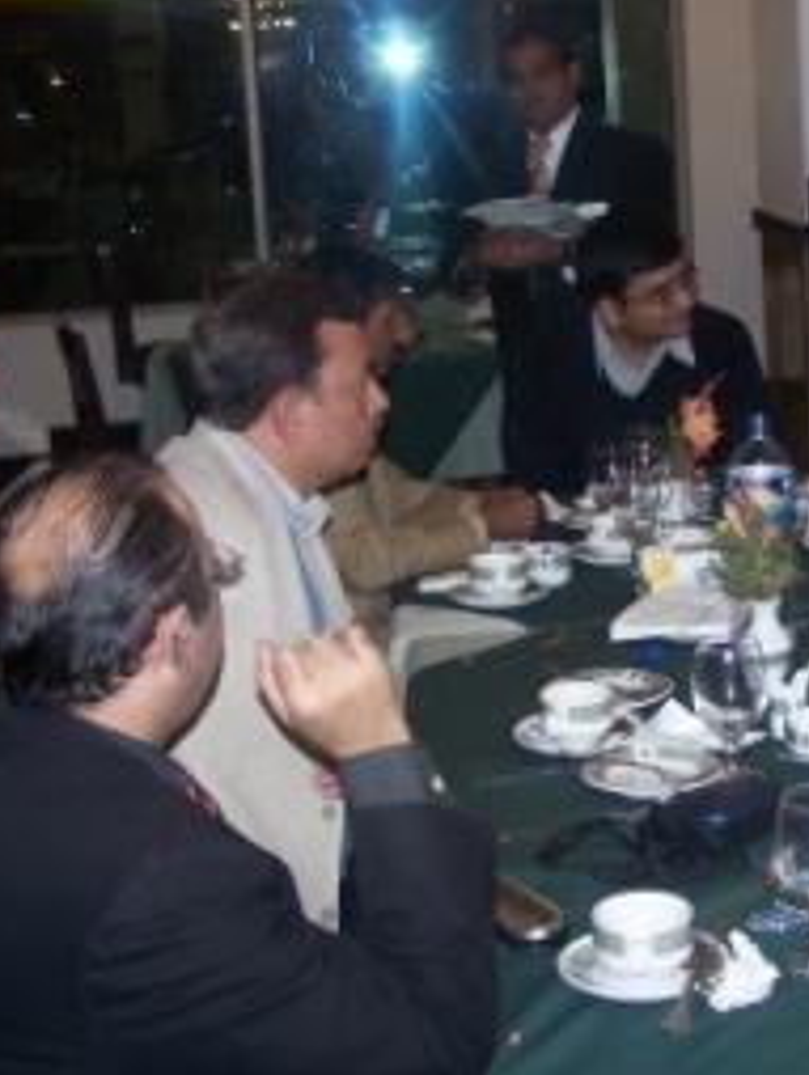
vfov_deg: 28.9
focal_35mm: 67
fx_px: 2084
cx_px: 695
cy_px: 436
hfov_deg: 21.6
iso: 140
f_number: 2.8
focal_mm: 6.3
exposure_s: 1/60
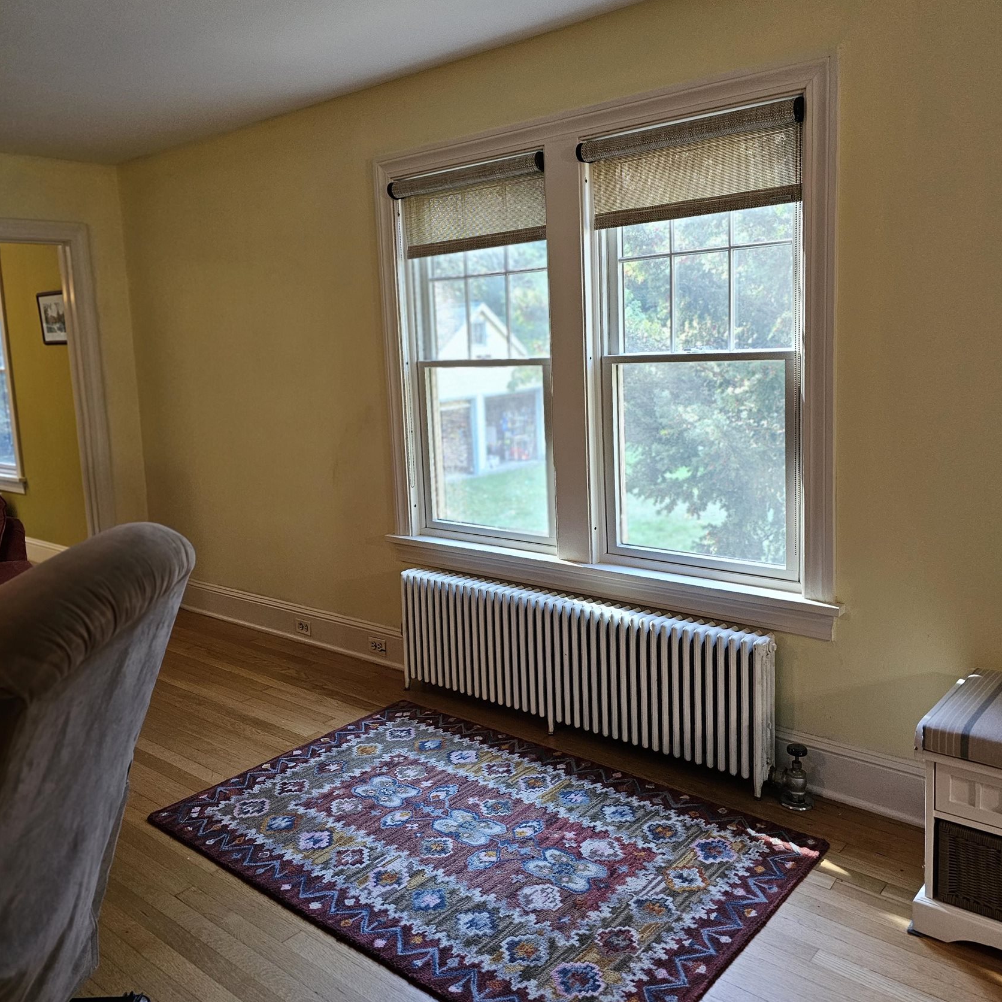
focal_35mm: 28
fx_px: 917
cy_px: 466
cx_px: 496
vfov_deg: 57.2
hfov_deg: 57.3
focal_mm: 6.3
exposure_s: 1/120
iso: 640
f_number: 1.7
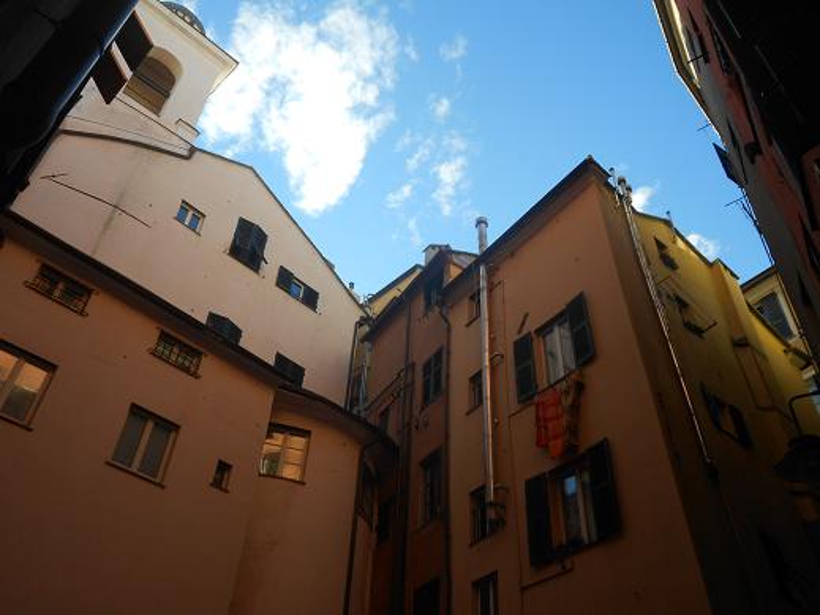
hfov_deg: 61.7
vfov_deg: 48.2
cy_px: 308
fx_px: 687
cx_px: 410
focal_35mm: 29
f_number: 3.4
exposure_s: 1/400
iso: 80
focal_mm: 5.1
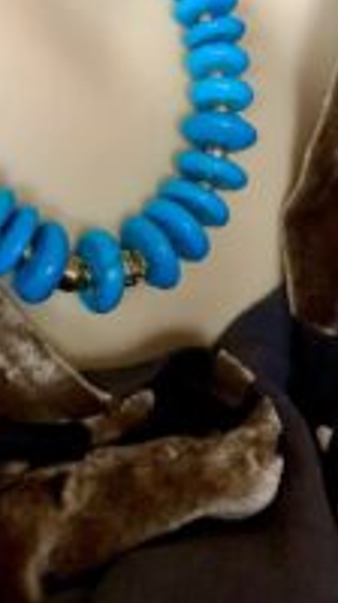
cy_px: 9
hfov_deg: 17.7
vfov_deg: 29.9
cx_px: -18
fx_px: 1055
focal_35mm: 66
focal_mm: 3.99
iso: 80
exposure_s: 1/5
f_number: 1.8
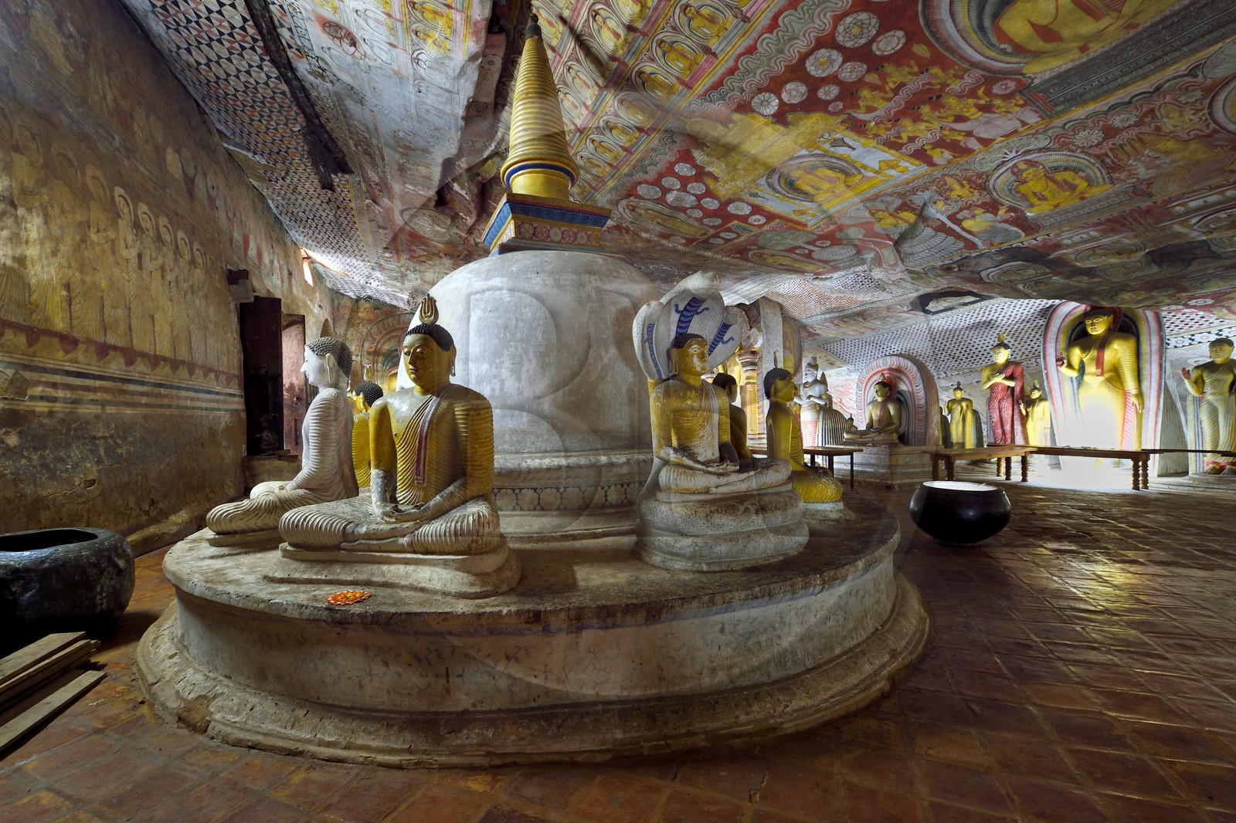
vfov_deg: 81.2
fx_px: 481
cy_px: 412
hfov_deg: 104.3
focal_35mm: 14
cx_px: 618
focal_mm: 14
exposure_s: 1.6
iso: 800
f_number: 9
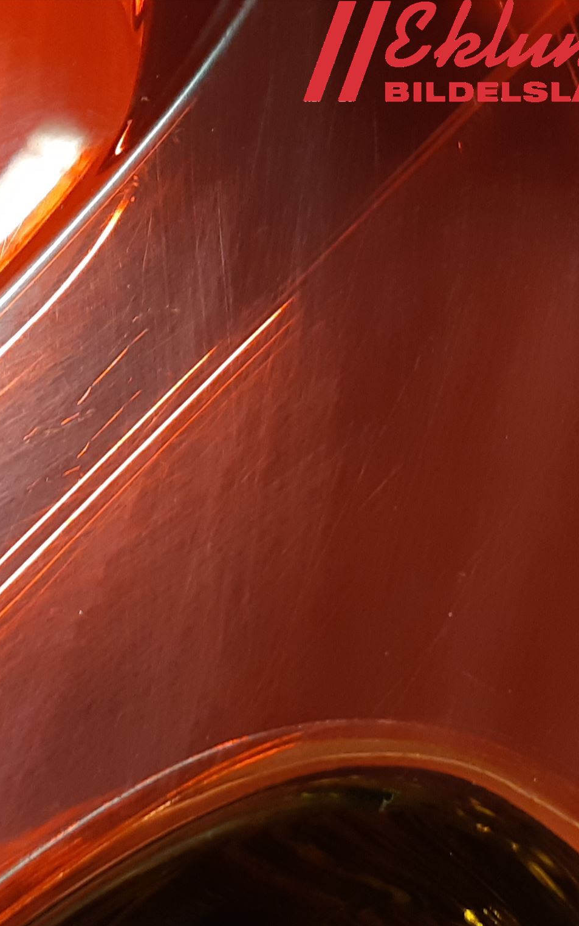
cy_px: 465
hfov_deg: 32.6
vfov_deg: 52.8
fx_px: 934
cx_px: 54
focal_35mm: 37
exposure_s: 1/50
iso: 125
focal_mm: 3.93
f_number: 1.7
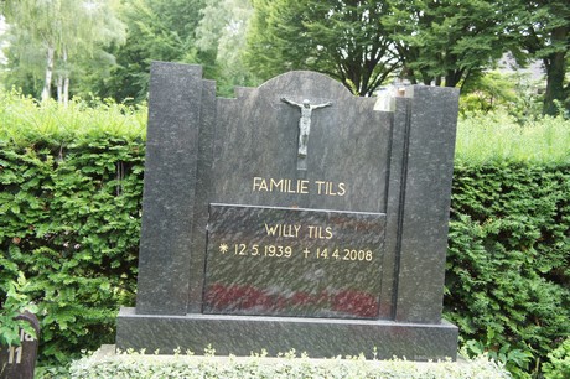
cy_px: 190
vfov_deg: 31.8
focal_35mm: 42
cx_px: 285
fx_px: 665
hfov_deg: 46.4
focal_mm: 28
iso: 800
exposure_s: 1/250
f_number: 4.5
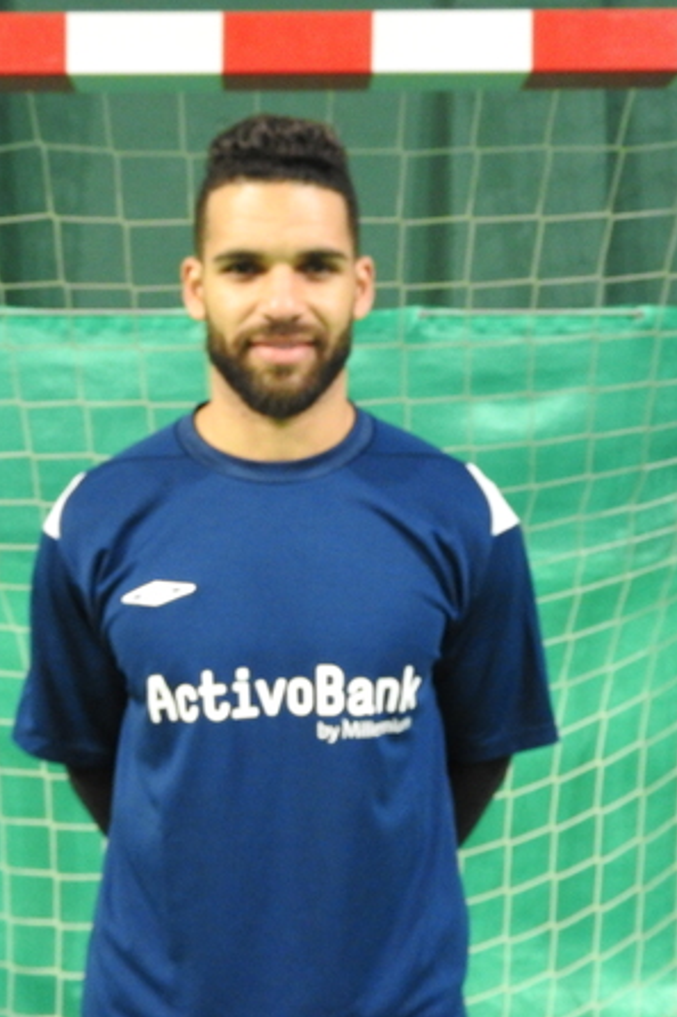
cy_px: 511
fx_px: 1186
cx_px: 276
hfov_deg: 31.8
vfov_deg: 46.4
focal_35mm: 42
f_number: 3.5
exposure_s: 1/8
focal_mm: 5.4
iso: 720
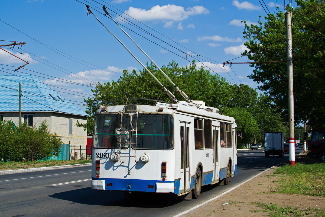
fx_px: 474
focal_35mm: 52
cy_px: 108
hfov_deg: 37.9
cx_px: 162
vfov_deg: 25.8
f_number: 6.3
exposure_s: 1/1000
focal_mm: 35
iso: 200
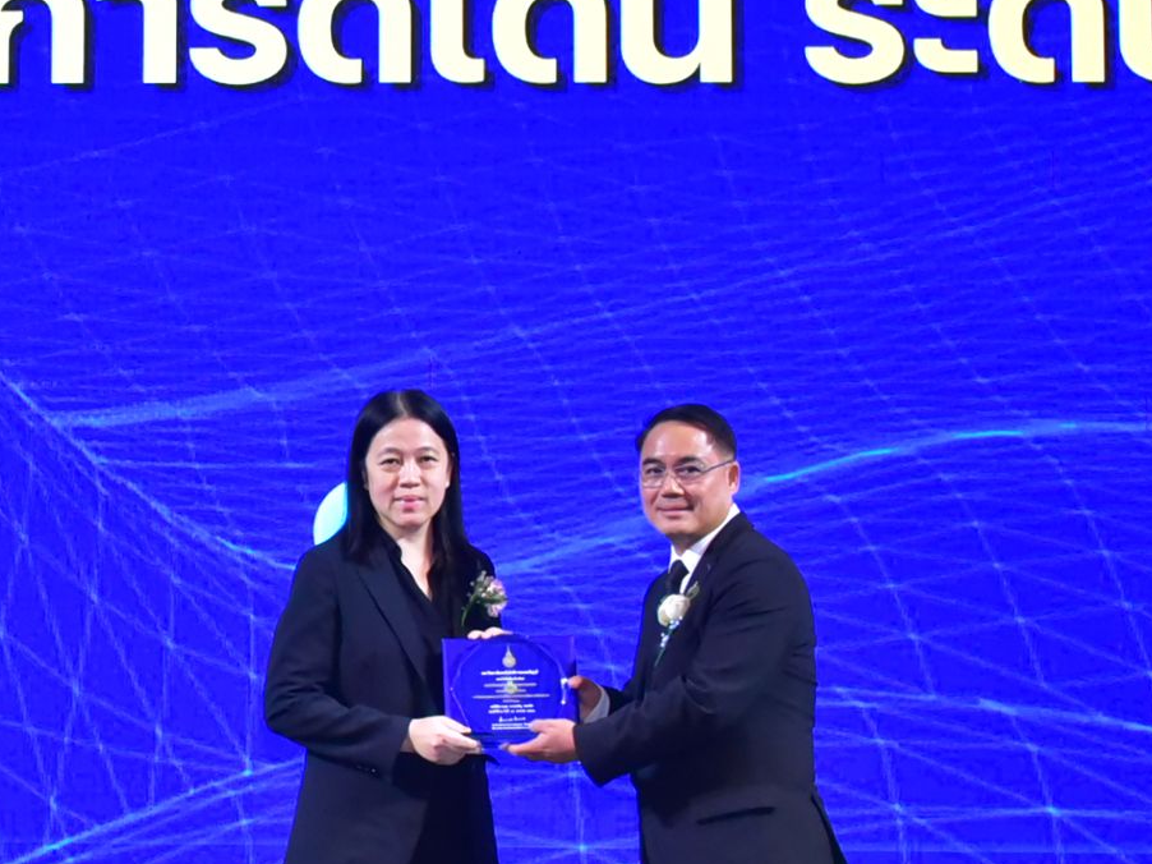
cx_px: 75
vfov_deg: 11.6
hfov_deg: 15.2
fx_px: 4259
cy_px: 413
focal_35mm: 128
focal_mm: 48
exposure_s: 1/200
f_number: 6.3
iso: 6400
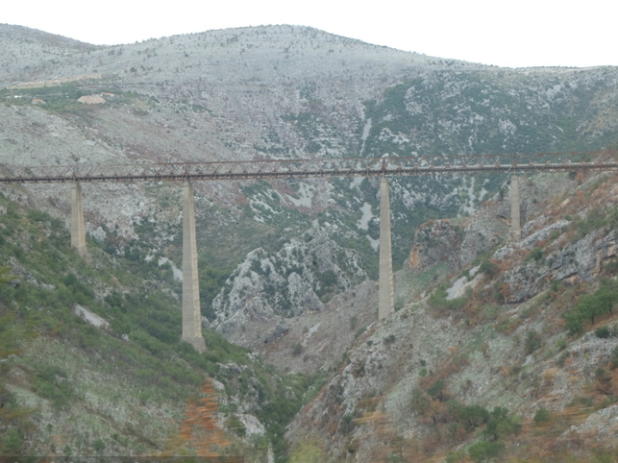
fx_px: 1035
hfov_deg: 33.2
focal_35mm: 58
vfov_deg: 25.2
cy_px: 246
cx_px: 289
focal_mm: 32.9
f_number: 5
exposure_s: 1/140
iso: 200
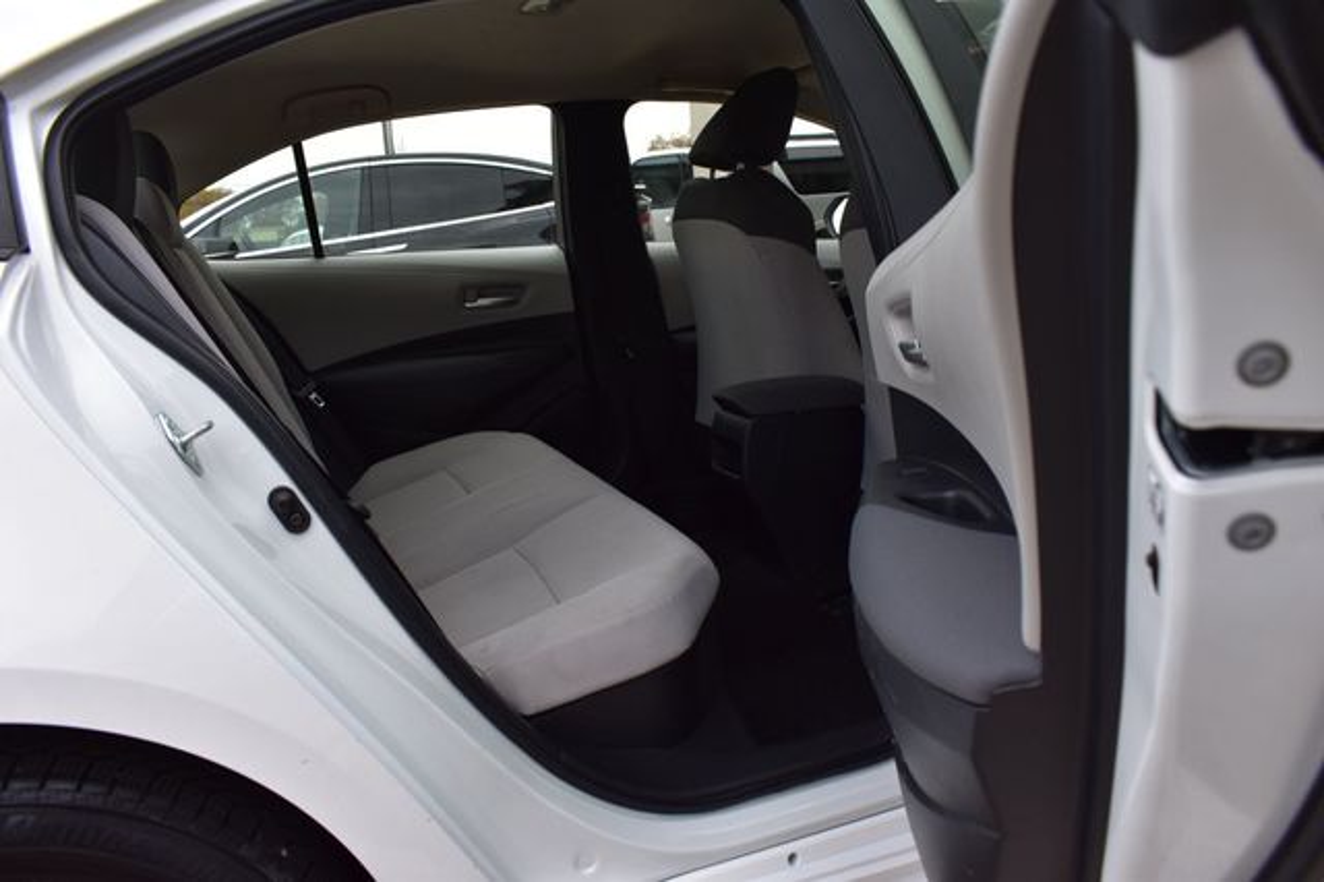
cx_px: 662
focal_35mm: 27
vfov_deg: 47.9
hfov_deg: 67.4
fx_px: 992
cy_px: 441
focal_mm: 18
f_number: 8
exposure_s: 1/50
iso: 400
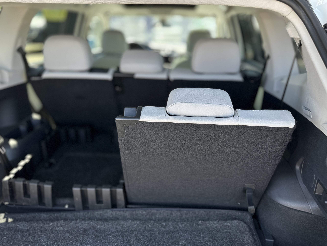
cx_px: 164
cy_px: 123
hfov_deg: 71.6
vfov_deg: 56.8
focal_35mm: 24
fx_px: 227
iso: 80
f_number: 1.78
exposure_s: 1/260
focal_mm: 6.86
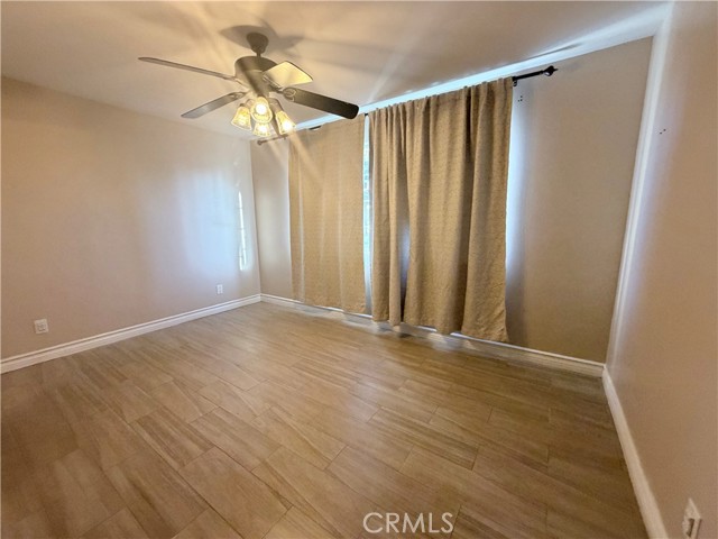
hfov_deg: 102.1
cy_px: 270
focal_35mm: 14
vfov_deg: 85.7
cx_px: 359
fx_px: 290
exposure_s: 1/60
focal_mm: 2.22
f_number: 2.2
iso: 320
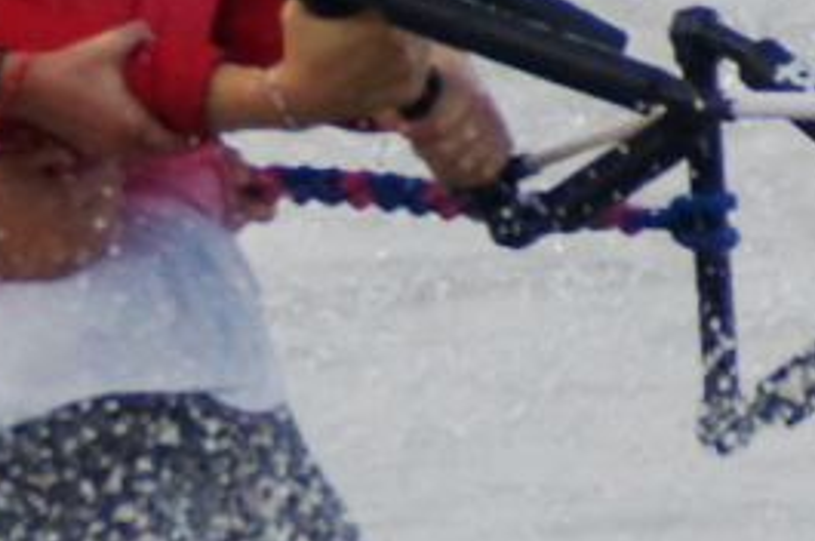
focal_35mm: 1416
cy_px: 317
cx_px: 15
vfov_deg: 1.0
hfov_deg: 1.5
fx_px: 32017
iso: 500
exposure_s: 1/400
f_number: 6.3
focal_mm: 250
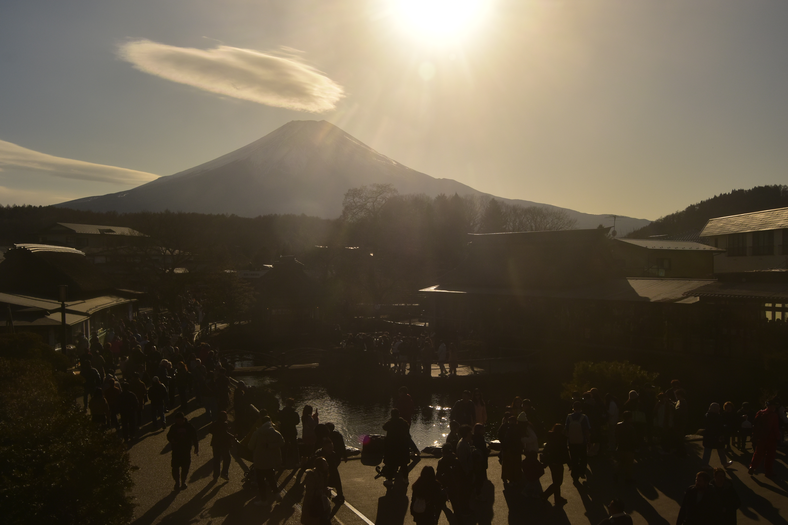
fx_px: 1806
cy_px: 262
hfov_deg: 24.6
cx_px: 394
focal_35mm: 82
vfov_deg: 16.6
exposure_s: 1/800
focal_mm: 55
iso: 200
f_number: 14
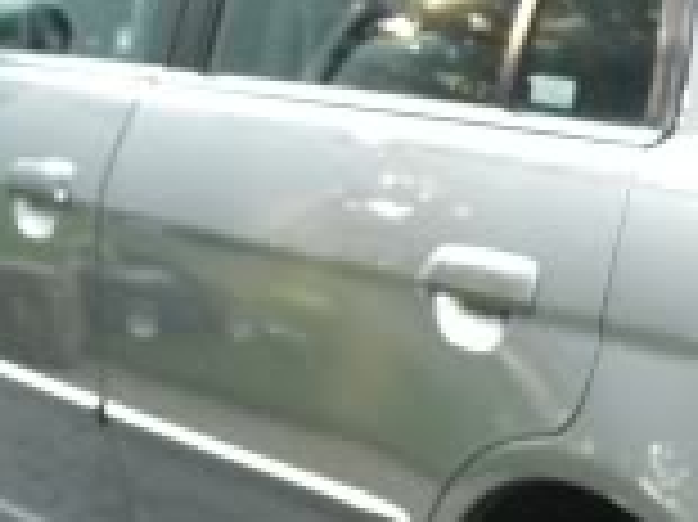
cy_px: 405
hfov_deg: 11.4
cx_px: 1387
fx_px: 3163
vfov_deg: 9.4
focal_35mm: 157
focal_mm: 7.9
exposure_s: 1/60
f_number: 2.8
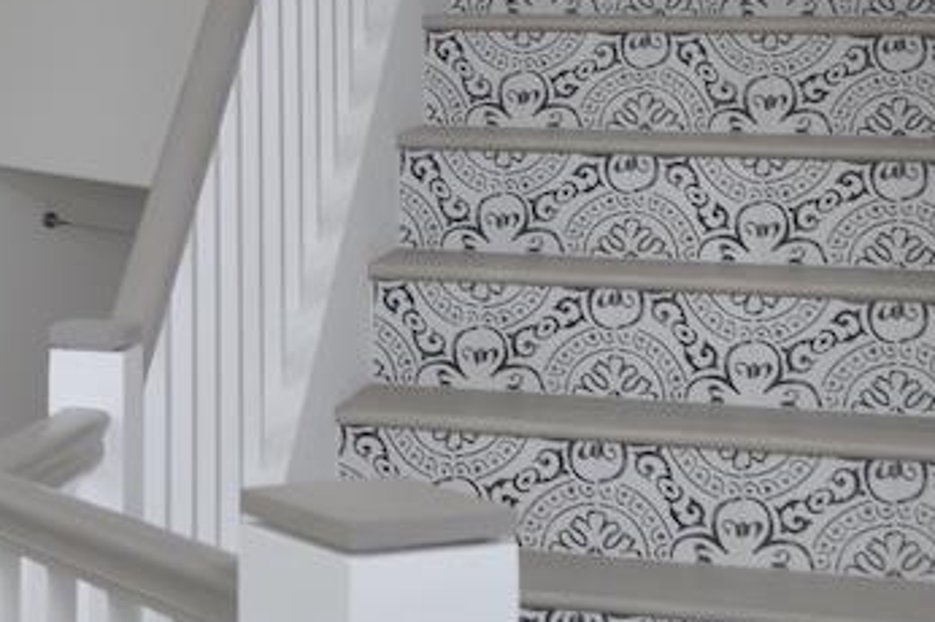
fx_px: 2595
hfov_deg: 18.6
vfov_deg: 13.4
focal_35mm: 100
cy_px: -57
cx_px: -378
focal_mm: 18
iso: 200
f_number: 6.3
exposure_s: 1/40
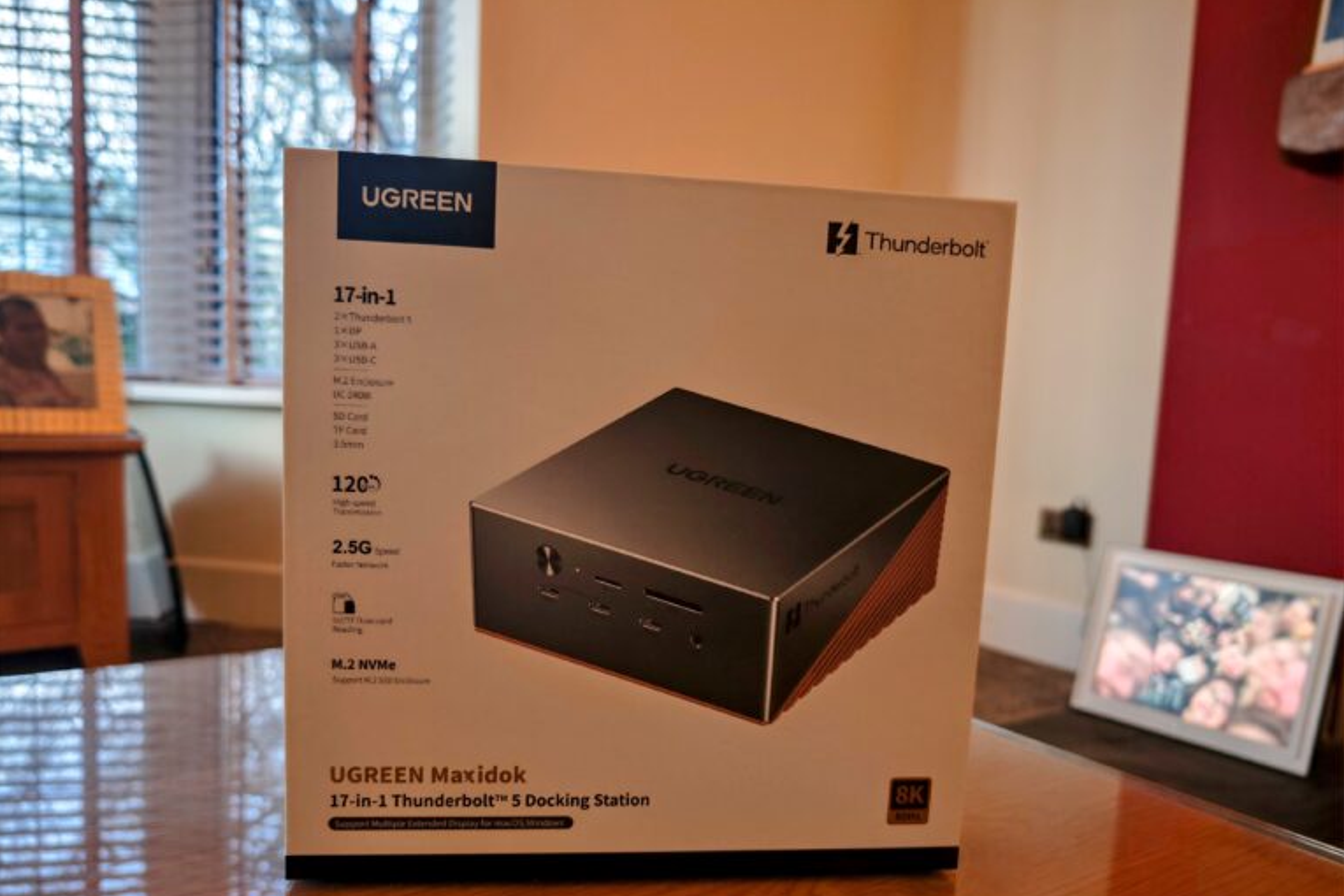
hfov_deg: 73.7
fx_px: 896
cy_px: 499
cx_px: 671
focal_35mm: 24
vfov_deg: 53.0
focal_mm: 6.55
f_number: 1.6
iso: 500
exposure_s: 1/33
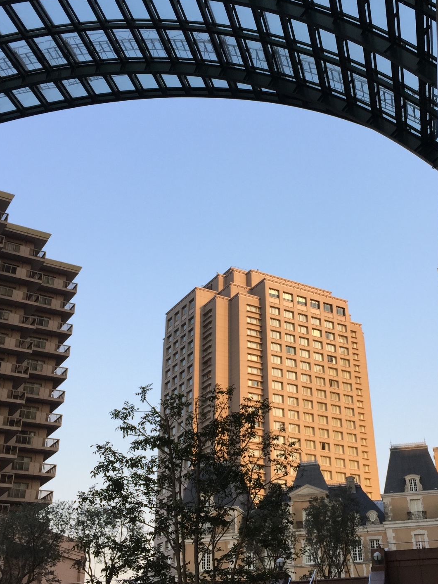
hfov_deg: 34.2
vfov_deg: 44.8
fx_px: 708
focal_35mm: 42
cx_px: 279
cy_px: 286
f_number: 2.2
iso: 32
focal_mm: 4.15
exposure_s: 1/373
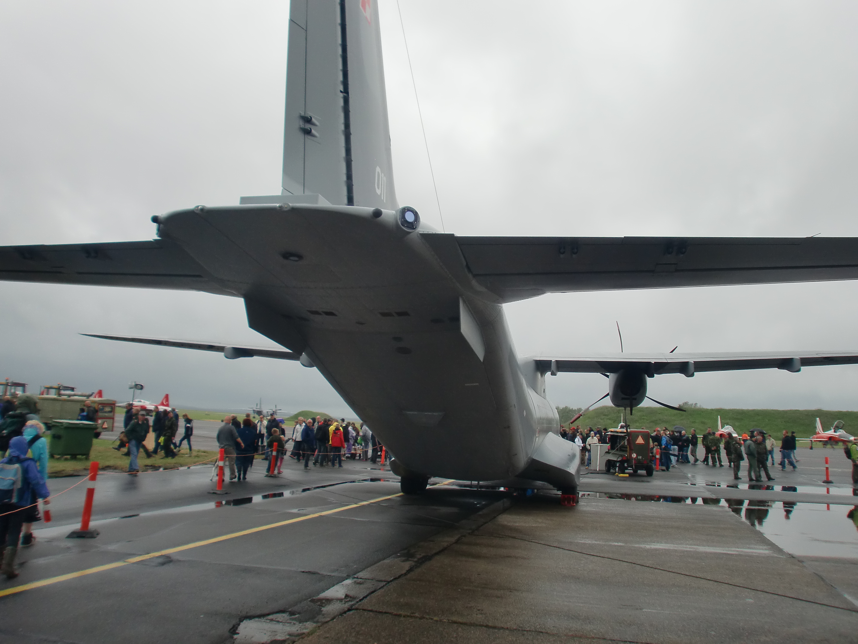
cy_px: 322
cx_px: 429
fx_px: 644
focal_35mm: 26
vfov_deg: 53.1
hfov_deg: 67.3
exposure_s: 1/125
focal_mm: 4.65
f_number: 7.8
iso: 64
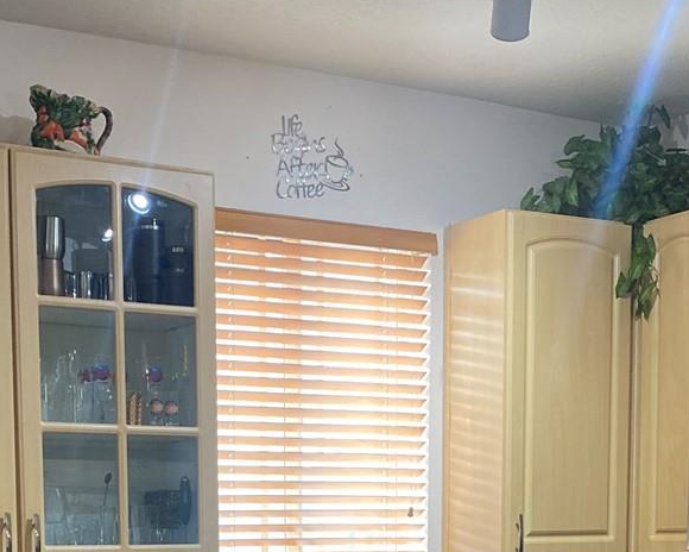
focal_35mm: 70
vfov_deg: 20.4
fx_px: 1427
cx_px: 284
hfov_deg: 27.1
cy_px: 667
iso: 200
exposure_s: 1/60
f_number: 1.8
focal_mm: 4.25
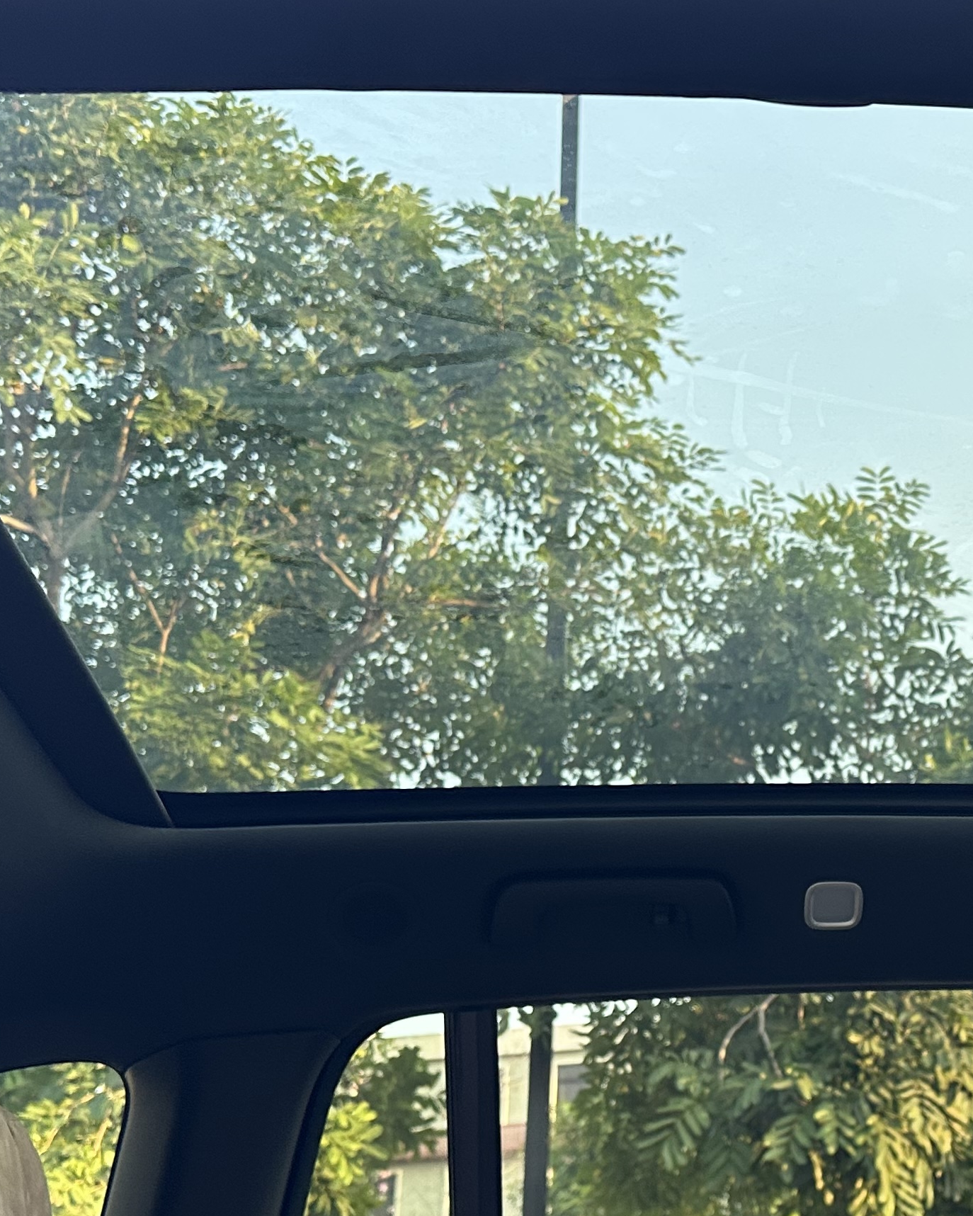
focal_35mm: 55
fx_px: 1979
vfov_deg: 34.0
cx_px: 862
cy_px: 761
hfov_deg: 26.7
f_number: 1.78
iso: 250
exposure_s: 1/103
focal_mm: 6.86
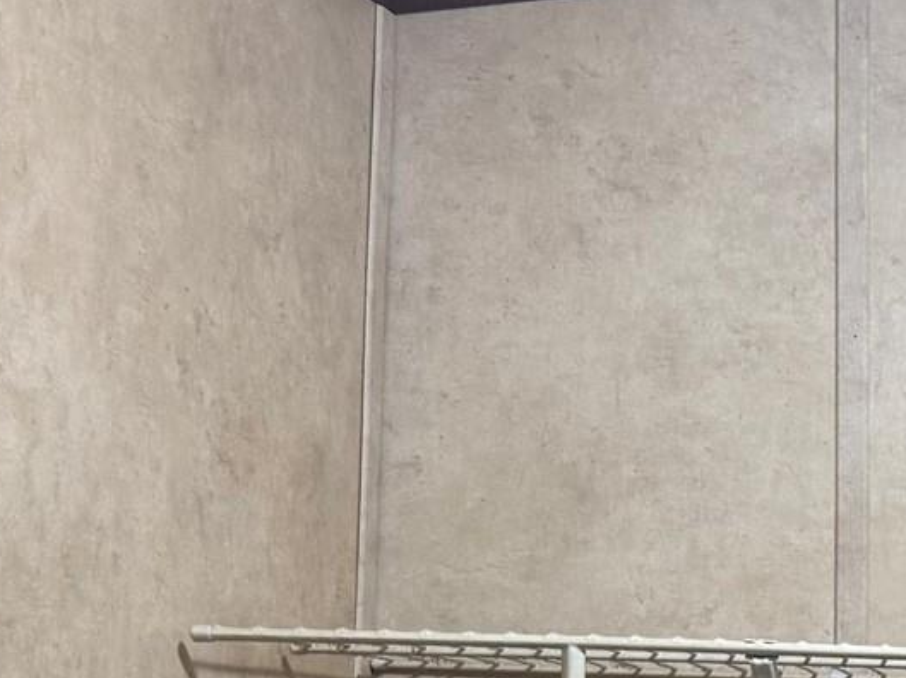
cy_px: 844
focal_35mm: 93
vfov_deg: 15.2
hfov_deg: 18.3
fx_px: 2432
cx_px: 1427
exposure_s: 1/60
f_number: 1.78
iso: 125
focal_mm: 6.76
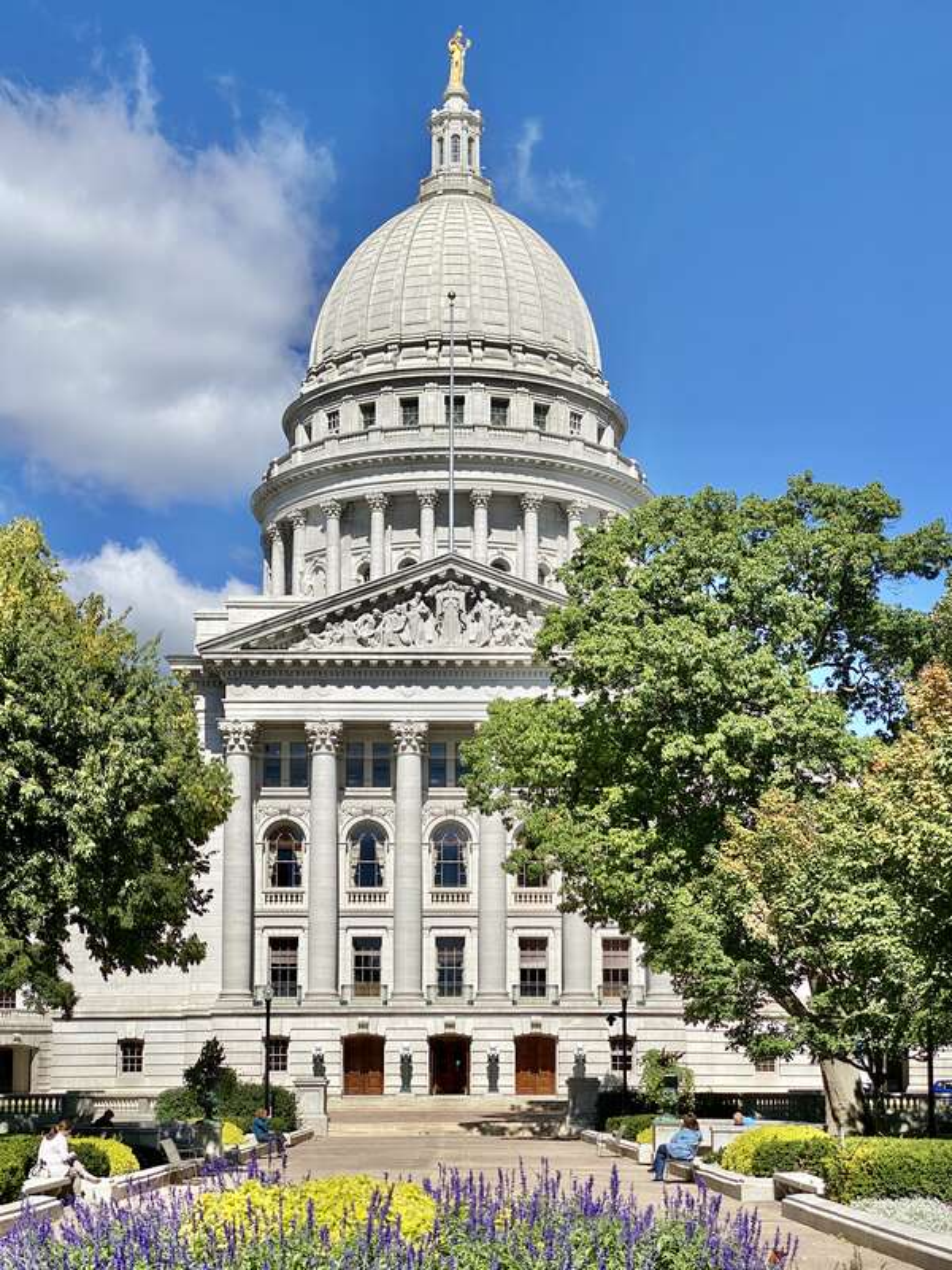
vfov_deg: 36.8
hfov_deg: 28.0
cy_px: 635
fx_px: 1907
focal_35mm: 52
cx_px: 476
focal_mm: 6
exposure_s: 1/1916
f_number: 2
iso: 20
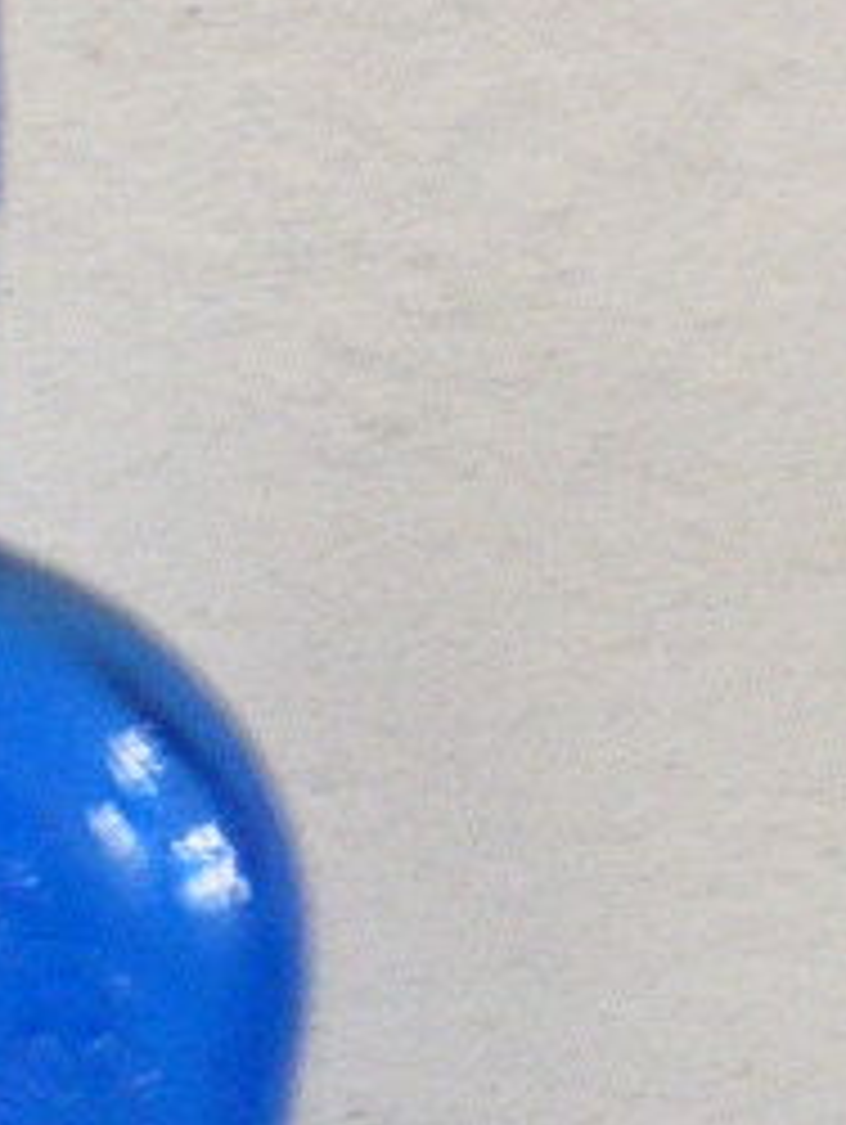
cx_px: -122
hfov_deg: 7.7
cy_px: 918
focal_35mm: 192
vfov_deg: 10.3
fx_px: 6246
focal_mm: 13.3
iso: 500
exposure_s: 1/5
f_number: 5
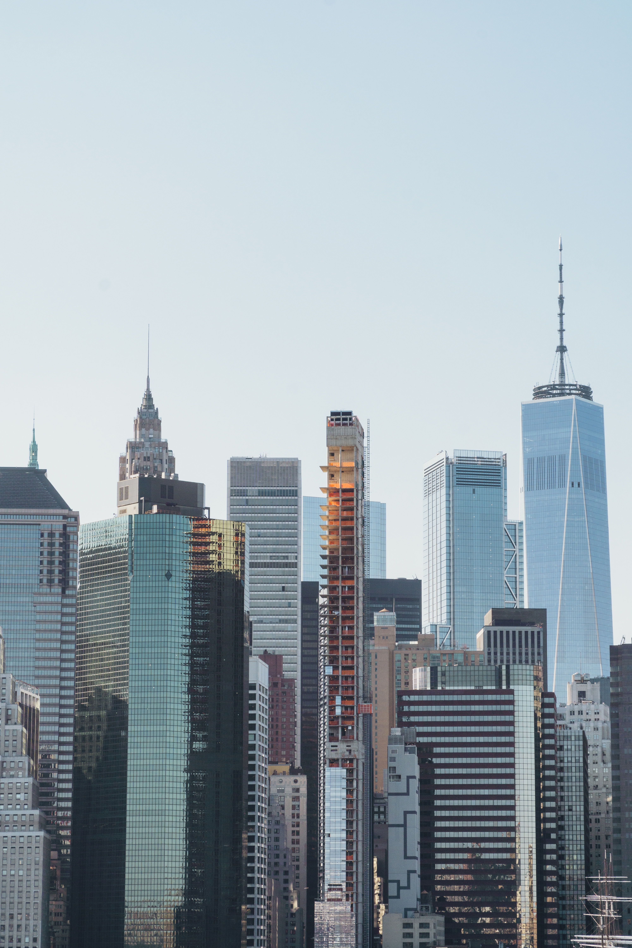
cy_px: 474
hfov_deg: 14.0
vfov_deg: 20.9
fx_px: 2566
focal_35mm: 98
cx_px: 316
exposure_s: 1/200
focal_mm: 65
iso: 100
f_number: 13
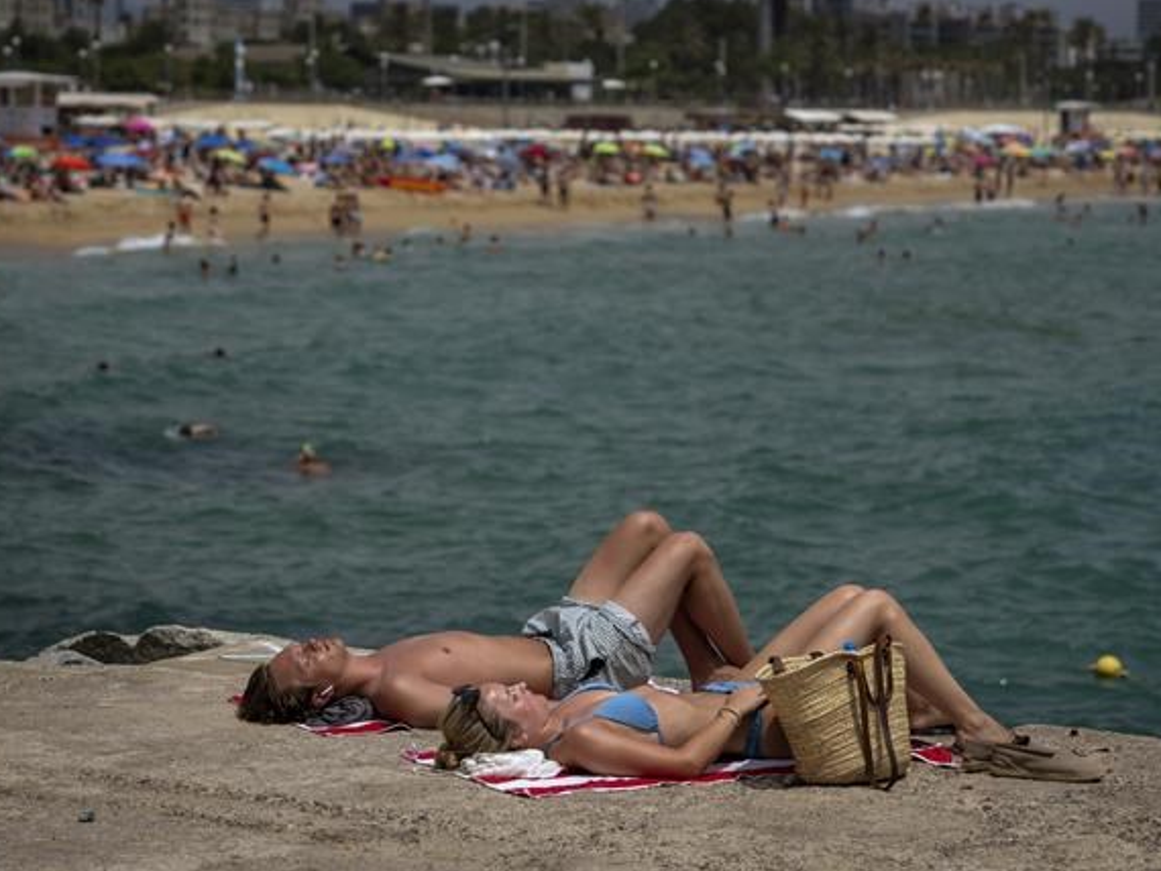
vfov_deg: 12.9
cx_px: 603
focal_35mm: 115
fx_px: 3859
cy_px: 434
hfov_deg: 17.1
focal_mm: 70
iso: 50
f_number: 2.8
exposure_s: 1/2000
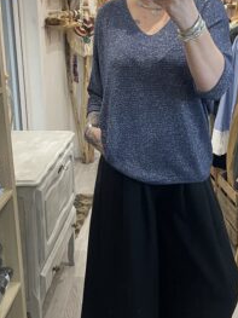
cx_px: 179
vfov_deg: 49.0
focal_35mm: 38
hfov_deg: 36.8
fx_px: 349
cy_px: 152
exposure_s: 1/50
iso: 125
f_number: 1.6
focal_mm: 5.1
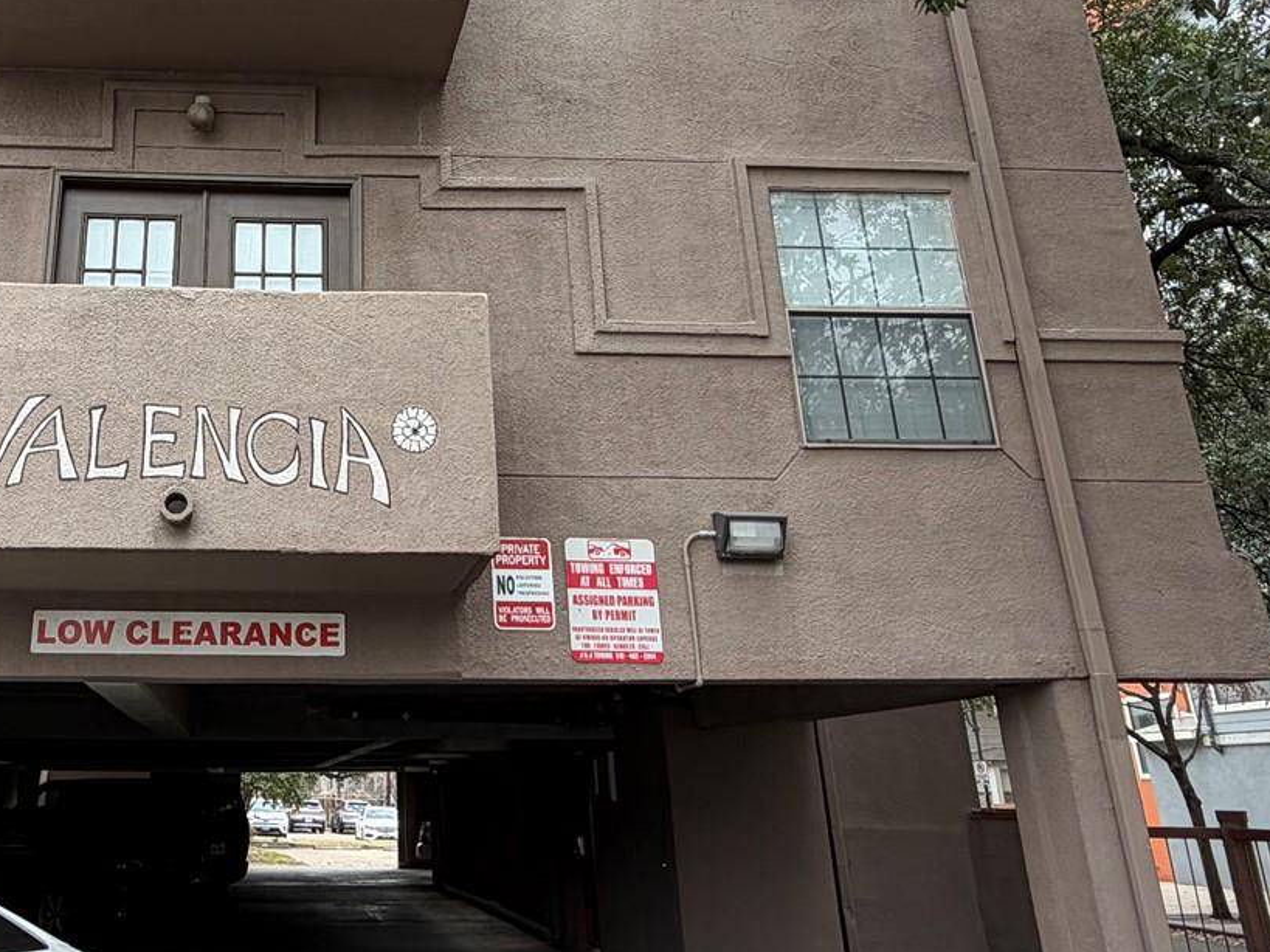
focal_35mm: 35
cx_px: 326
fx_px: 1284
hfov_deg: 50.6
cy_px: 288
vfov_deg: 40.0
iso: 40
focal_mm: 2.22
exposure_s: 1/238
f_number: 2.2
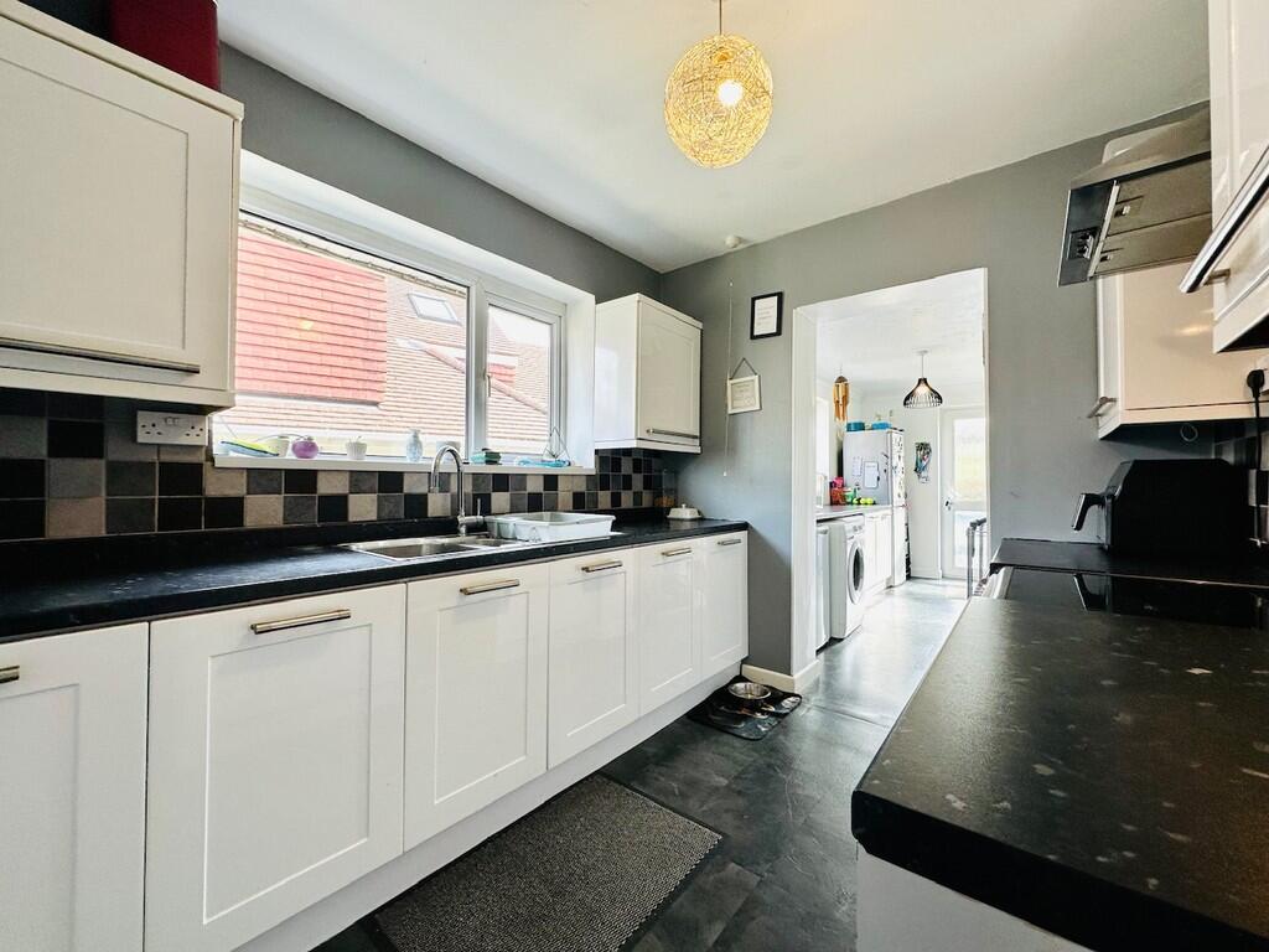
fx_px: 513
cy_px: 476
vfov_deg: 85.7
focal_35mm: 14
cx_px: 634
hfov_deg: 102.1
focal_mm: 2.22
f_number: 2.2
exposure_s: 1/99
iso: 64
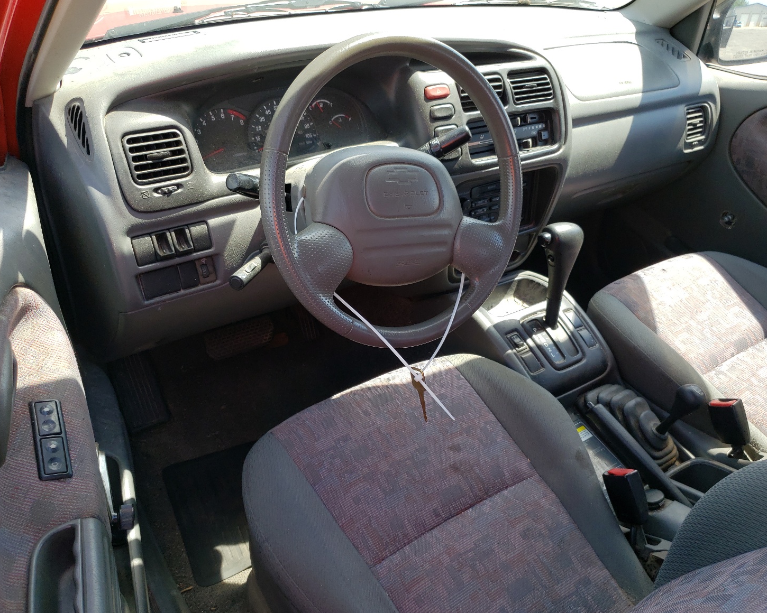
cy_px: 309
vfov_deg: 51.5
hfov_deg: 62.2
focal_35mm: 28
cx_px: 384
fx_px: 636
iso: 50
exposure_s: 1/476
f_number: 1.5
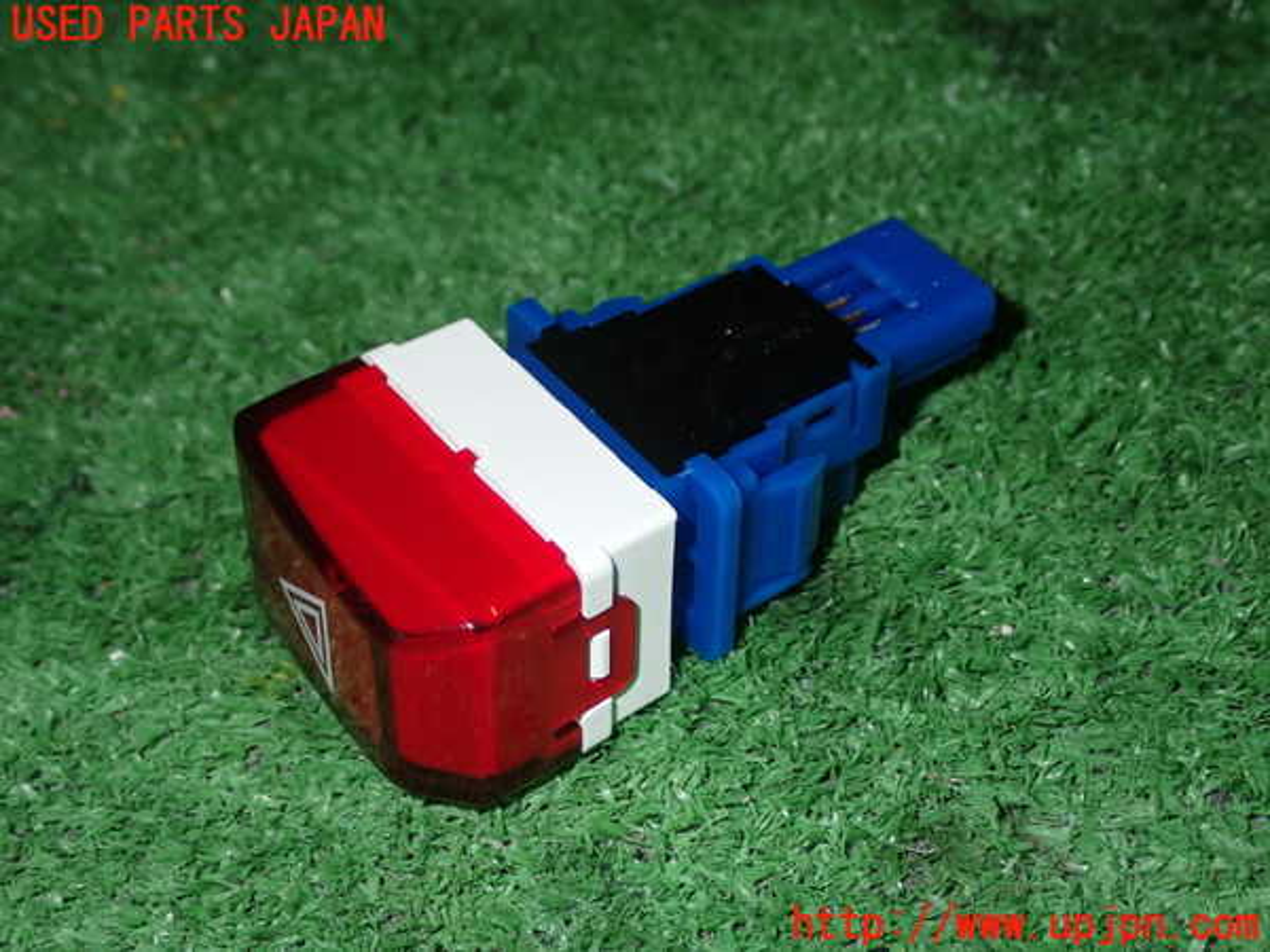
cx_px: 635
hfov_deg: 31.2
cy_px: 476
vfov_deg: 23.7
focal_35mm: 62
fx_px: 2275
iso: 250
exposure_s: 1/60
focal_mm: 11.09
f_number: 10
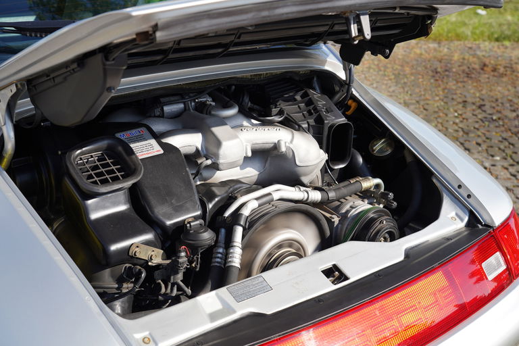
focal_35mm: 47
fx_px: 678
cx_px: 260
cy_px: 173
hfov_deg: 41.9
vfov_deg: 28.6
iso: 100
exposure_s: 1/200
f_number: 7.1
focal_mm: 47
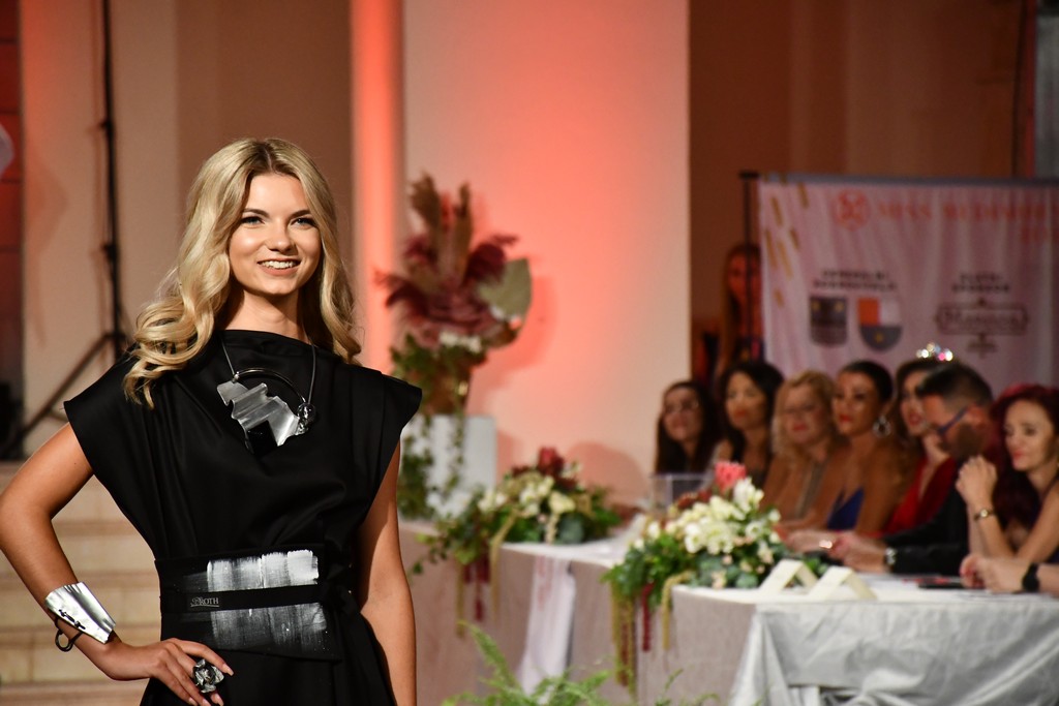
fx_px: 6178
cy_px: 353
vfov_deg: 6.5
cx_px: 530
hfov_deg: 9.8
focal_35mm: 210
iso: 3200
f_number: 5.6
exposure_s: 1/400
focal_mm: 140
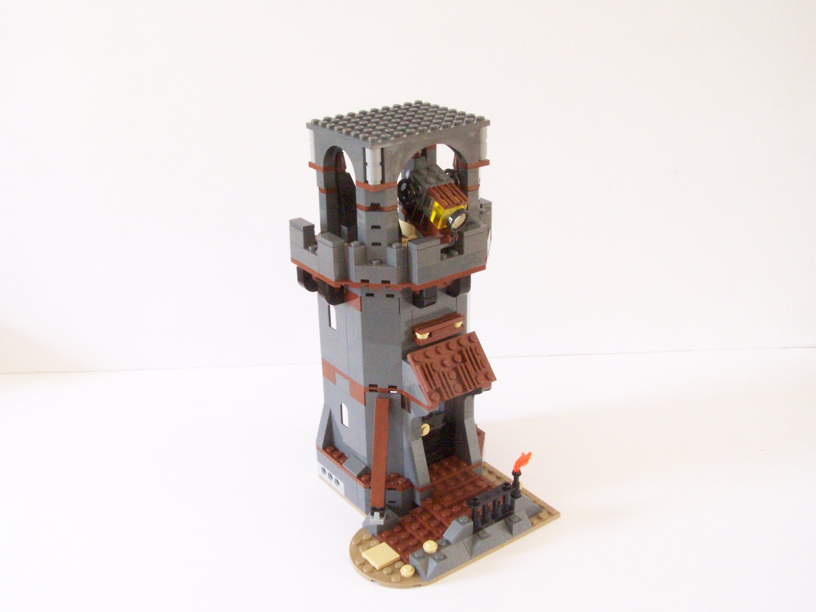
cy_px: 306
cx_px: 408
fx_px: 896
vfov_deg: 37.7
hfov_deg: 49.0
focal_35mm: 38
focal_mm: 6.3
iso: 400
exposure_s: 1/10
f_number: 8
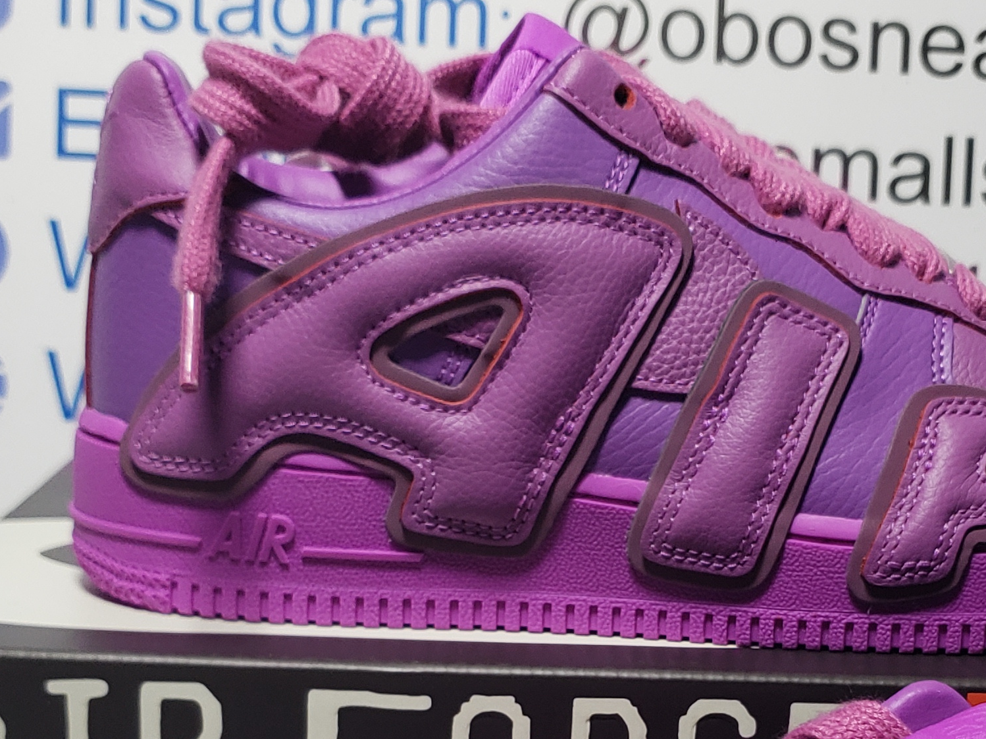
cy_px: 774
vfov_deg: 20.2
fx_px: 1994
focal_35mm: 70
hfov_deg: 27.7
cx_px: 603
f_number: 1.5
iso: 50
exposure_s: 1/355
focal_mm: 4.3
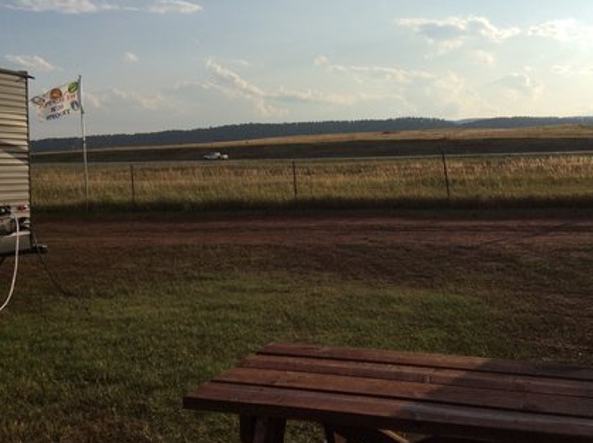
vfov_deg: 35.0
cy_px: 189
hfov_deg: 45.6
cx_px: 349
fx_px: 701
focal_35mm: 41
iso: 32
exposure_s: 1/2725
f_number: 2.4
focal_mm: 3.3
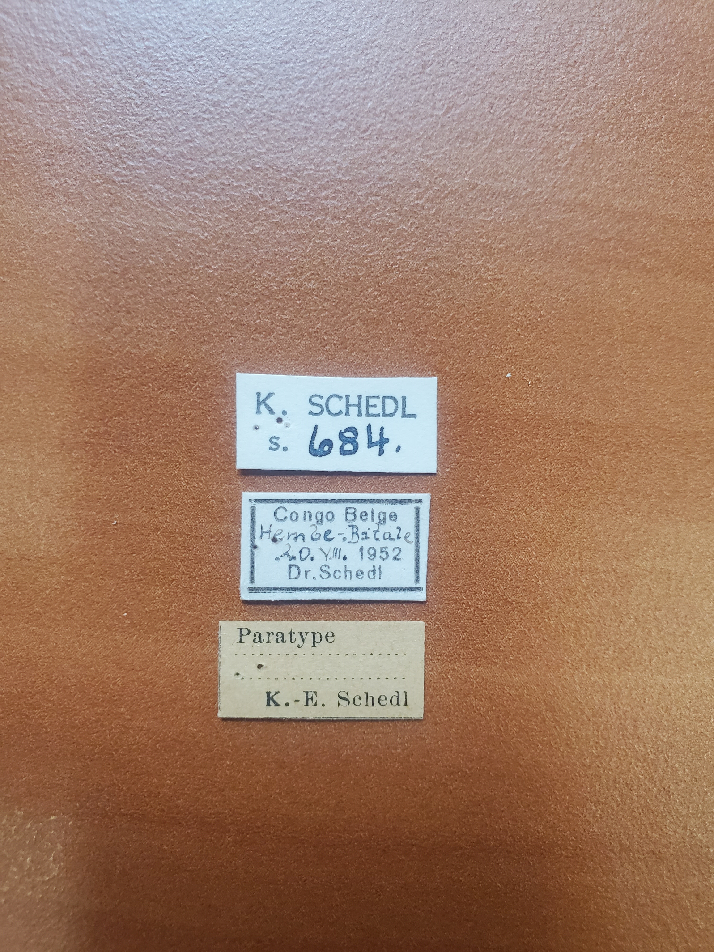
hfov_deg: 53.1
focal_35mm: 26
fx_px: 715
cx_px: 357
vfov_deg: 67.3
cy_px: 476
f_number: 2.4
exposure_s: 1/100
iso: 200
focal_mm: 4.3
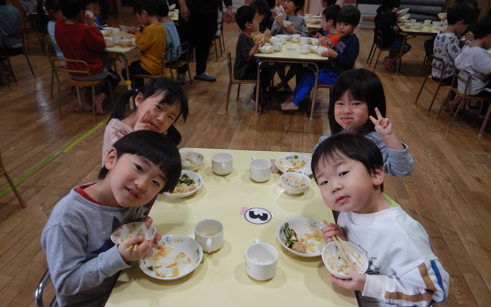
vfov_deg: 47.5
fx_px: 348
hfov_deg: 70.4
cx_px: 240
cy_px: 171
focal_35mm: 26
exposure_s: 1/80
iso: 125
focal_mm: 4.3
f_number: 2.8
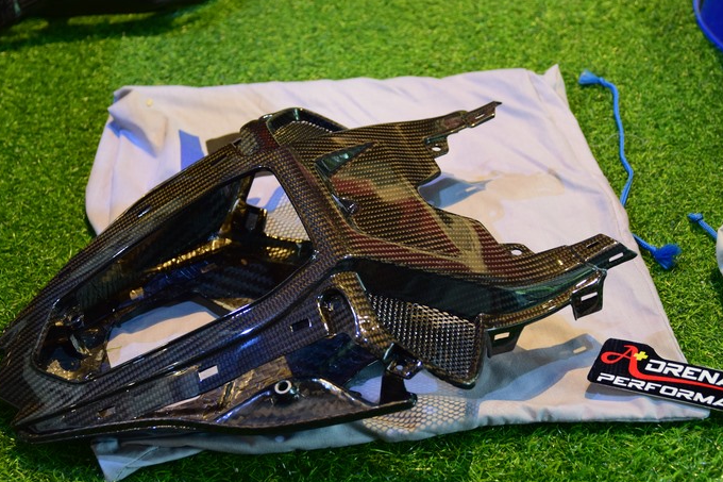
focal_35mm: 60
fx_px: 1205
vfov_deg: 22.6
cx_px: 326
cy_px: 275
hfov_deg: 33.4
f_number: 3.3
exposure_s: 1/40
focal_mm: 34
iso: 1250
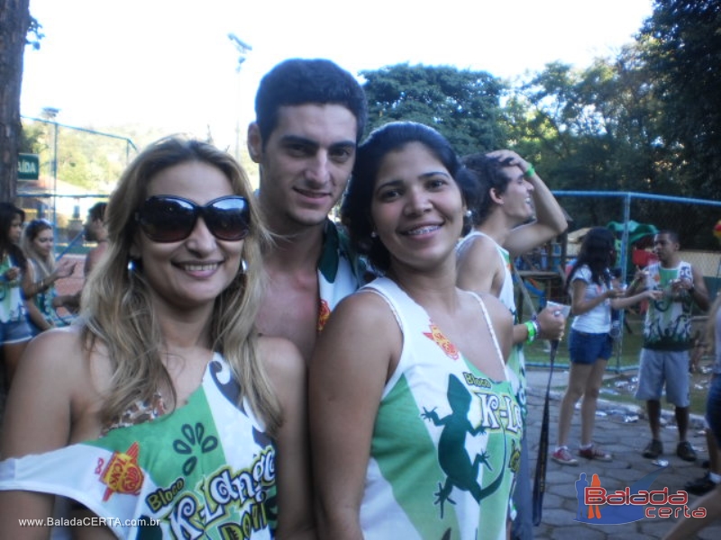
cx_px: 360
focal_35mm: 36
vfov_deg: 39.7
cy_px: 270
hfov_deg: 51.4
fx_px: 750
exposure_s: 1/60
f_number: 3.1
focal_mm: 6.3
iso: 100
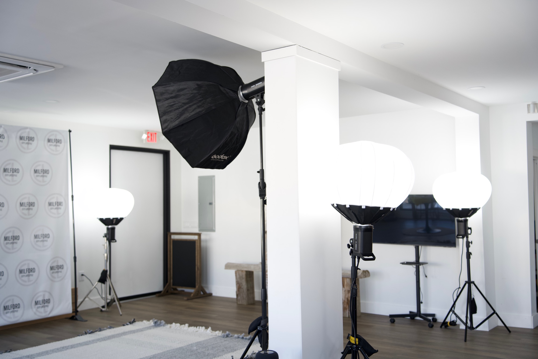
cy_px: 180
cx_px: 269
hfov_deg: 50.7
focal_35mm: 38
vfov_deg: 35.1
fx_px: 568
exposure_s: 1/250
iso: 500
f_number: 2.8
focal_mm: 38
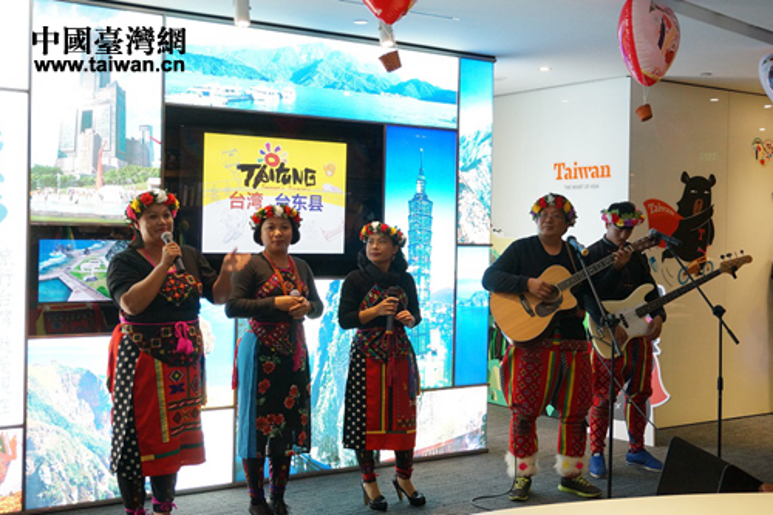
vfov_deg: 30.8
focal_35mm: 44
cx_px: 386
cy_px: 258
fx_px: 934
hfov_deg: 45.0
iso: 1600
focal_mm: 29
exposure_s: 1/60
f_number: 4.5
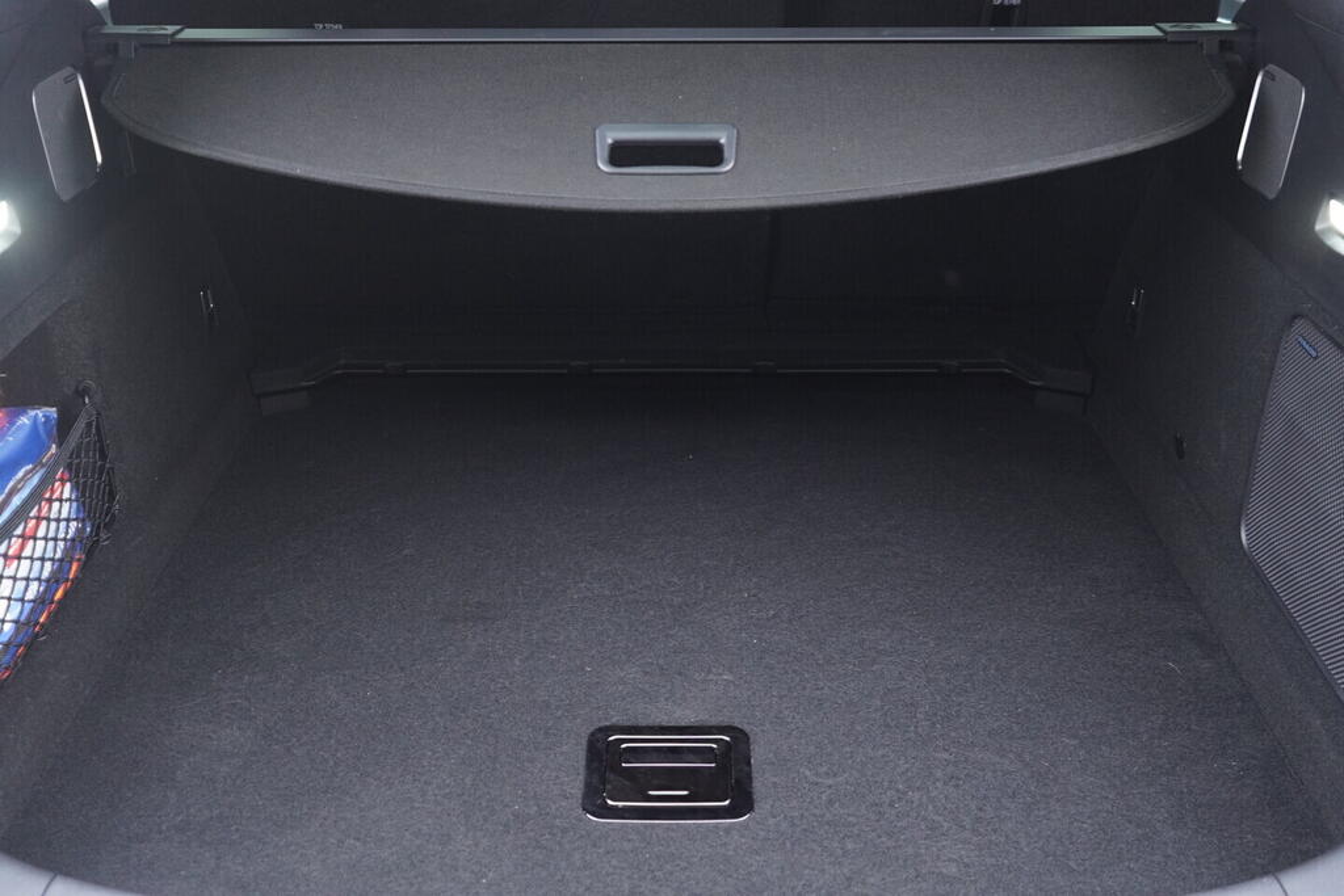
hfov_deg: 53.1
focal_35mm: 36
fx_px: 1344
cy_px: 448
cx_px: 672
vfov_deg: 36.9
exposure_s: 1/40
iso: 1000
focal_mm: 24
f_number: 2.8
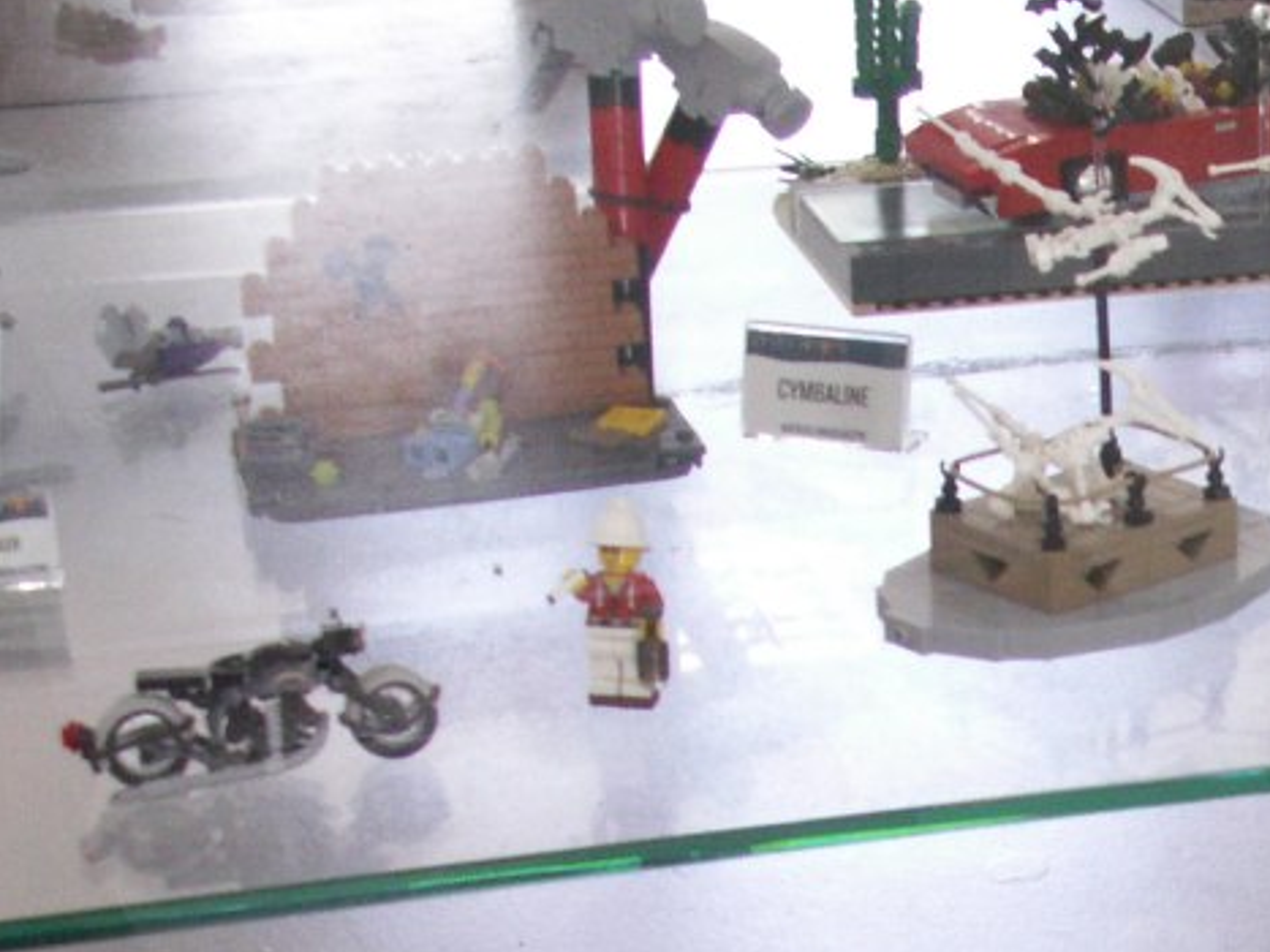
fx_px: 3521
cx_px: 1564
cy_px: 1238
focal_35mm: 96
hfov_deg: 19.2
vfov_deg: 14.7
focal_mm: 5.86
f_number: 2.8
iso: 160
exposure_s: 1/50
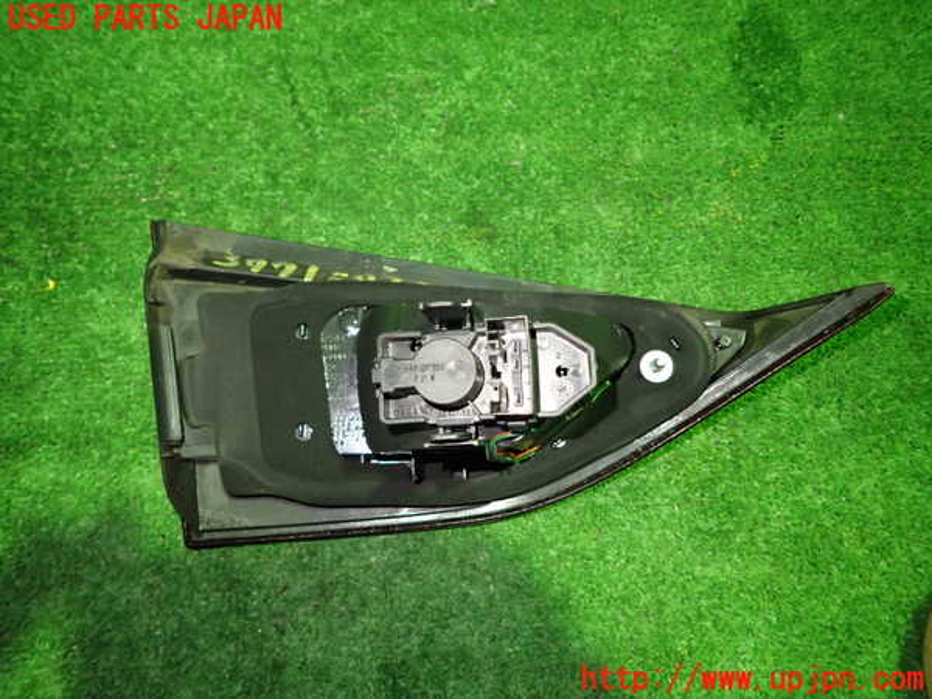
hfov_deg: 69.4
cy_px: 350
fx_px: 673
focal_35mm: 25
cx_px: 466
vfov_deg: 54.9
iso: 500
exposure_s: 1/30
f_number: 2
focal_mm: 4.5
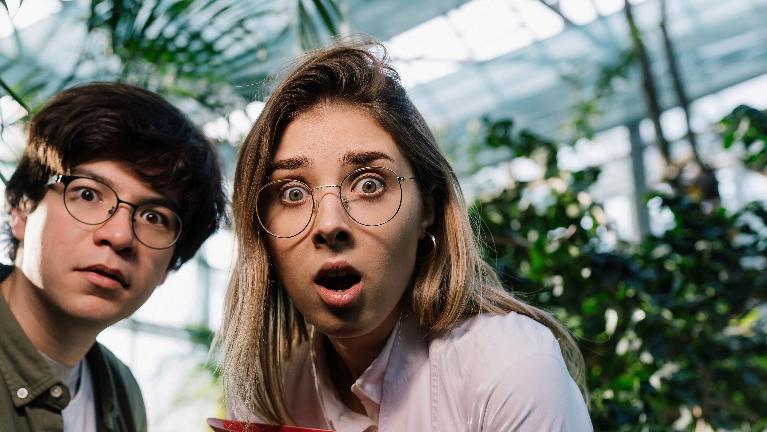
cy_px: 338
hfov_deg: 40.1
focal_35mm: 51
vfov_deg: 23.2
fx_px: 1037
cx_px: 262
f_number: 2.8
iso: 320
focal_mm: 35
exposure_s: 1/250
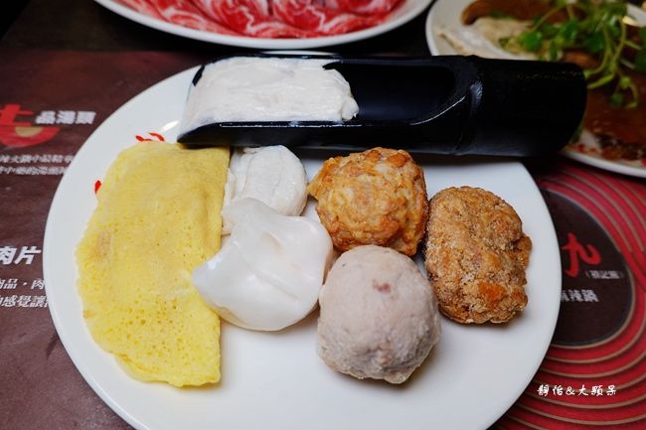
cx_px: 323
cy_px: 215
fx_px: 431
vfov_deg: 53.1
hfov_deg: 73.8
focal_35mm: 24
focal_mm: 9
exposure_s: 1/125
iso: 125
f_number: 2.8
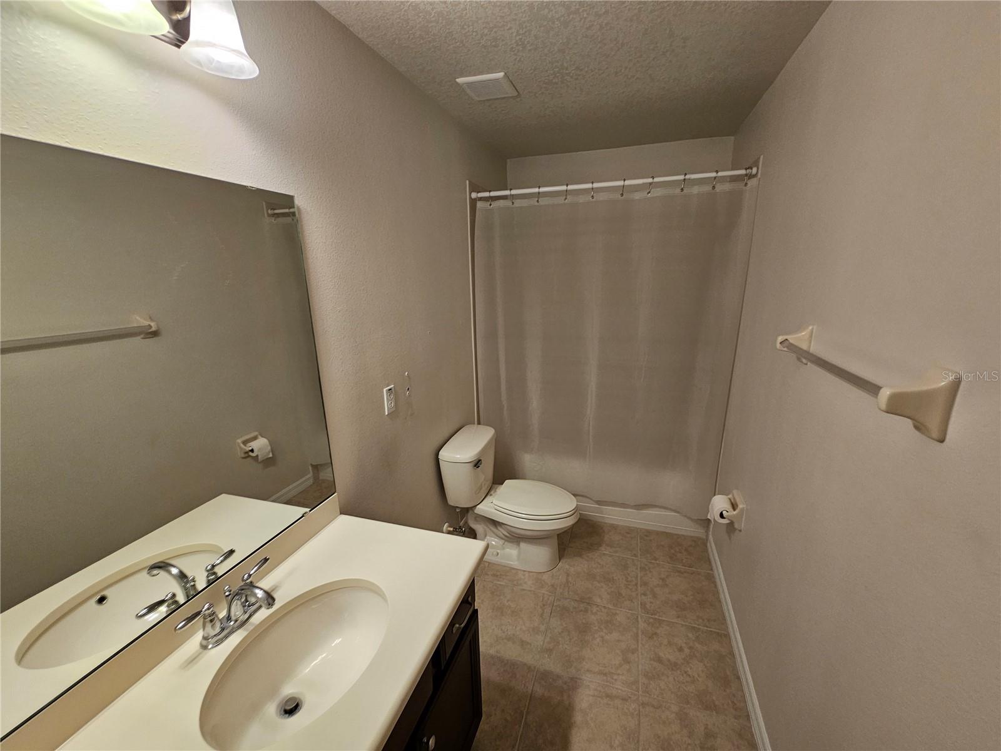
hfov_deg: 106.2
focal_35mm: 13
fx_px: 376
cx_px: 500
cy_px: 376
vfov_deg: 89.9
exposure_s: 1/60
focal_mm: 2.2
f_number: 2.2
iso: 160
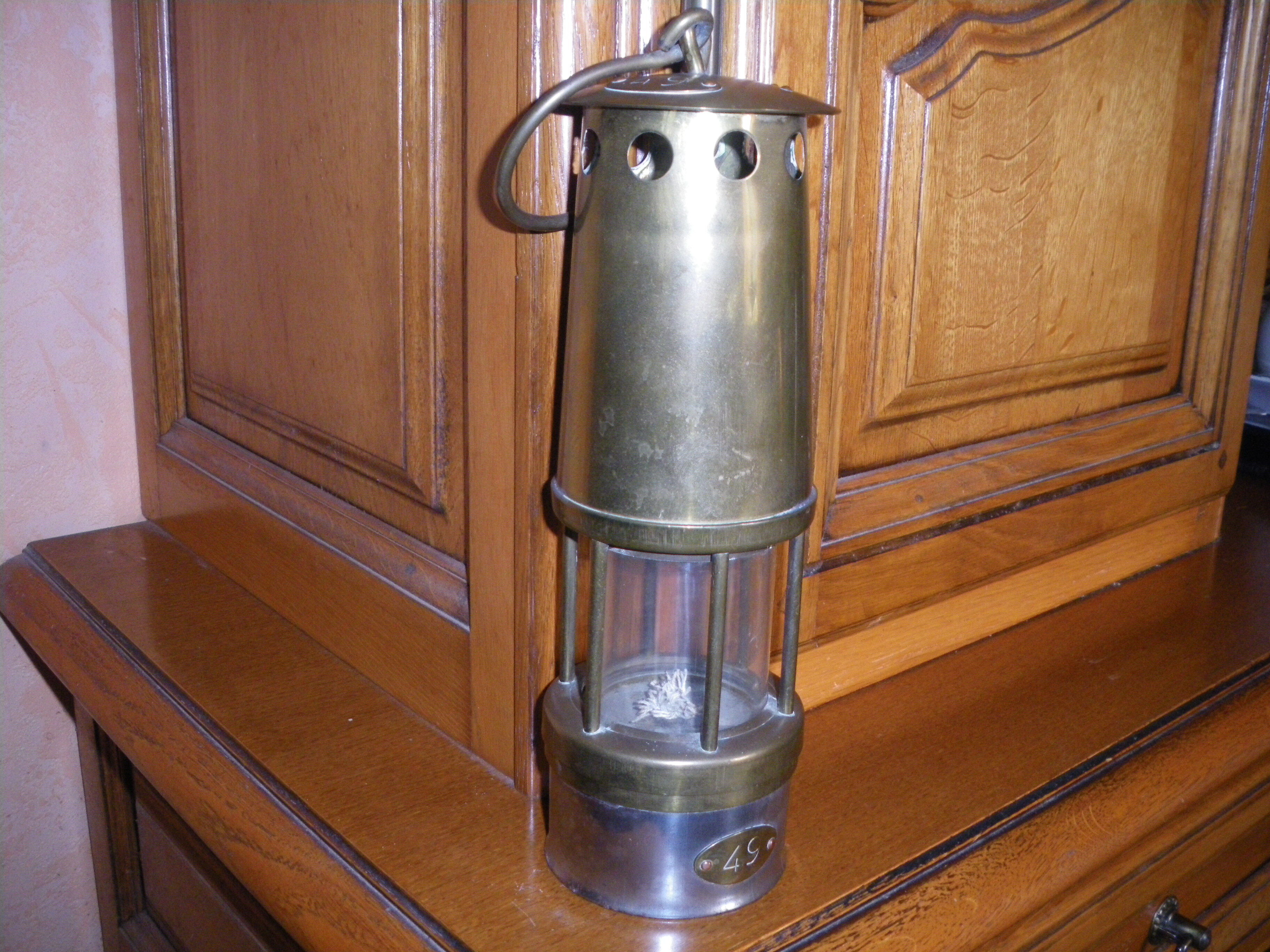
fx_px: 1321
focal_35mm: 36
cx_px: 635
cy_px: 476
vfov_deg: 39.7
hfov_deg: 51.4
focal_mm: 6.3
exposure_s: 1/50
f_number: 3.5
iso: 400
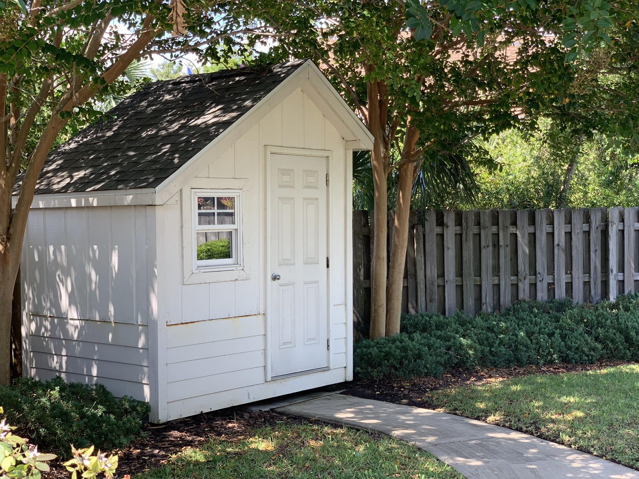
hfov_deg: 36.8
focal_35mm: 52
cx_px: 320
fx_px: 960
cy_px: 240
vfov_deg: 28.0
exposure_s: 1/122
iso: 20
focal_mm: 6
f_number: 2.4
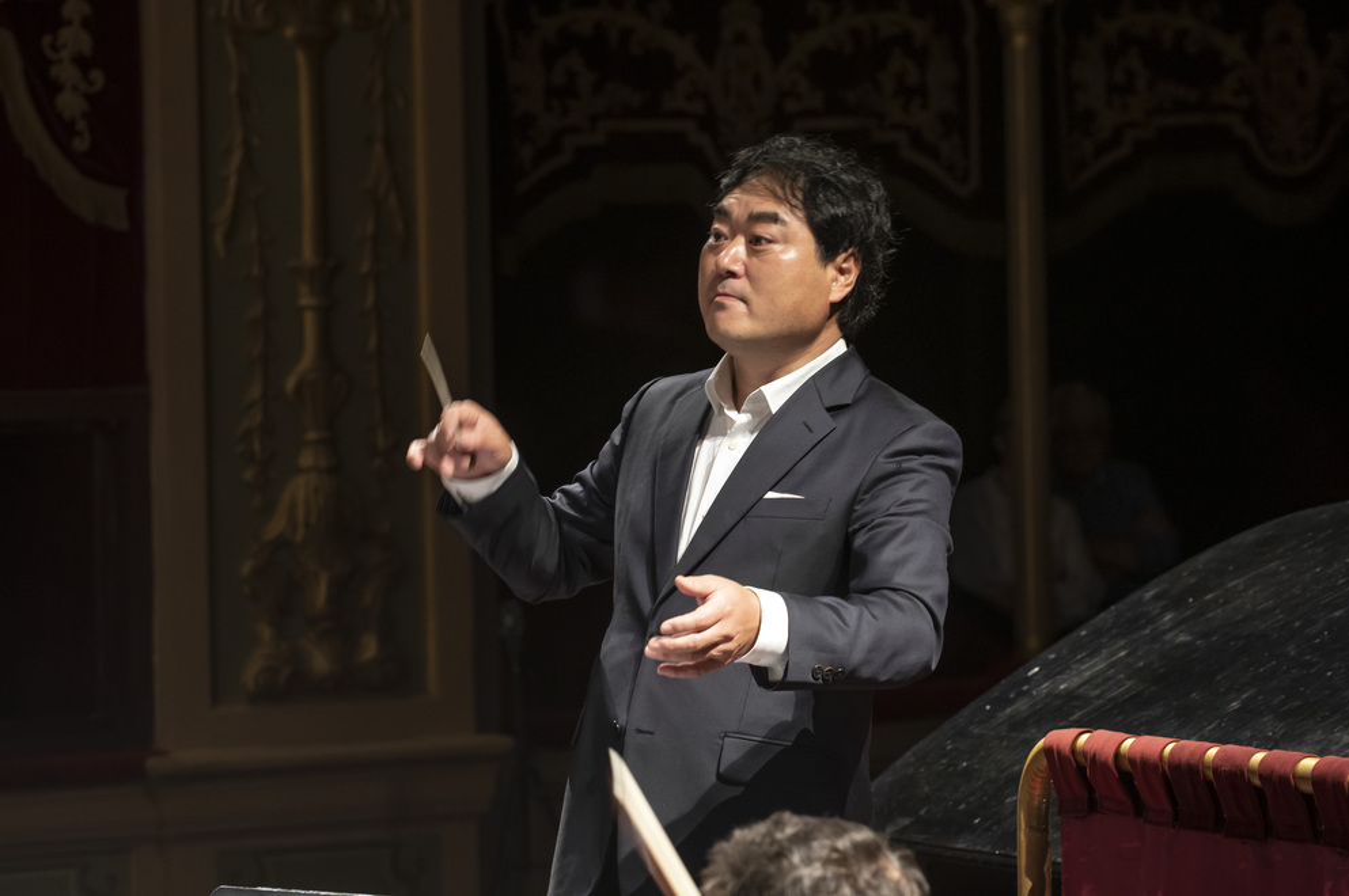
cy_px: 448
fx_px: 6177
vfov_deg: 8.3
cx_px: 674
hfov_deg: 12.5
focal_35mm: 165
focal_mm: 110
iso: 1250
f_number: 5.6
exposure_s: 1/25
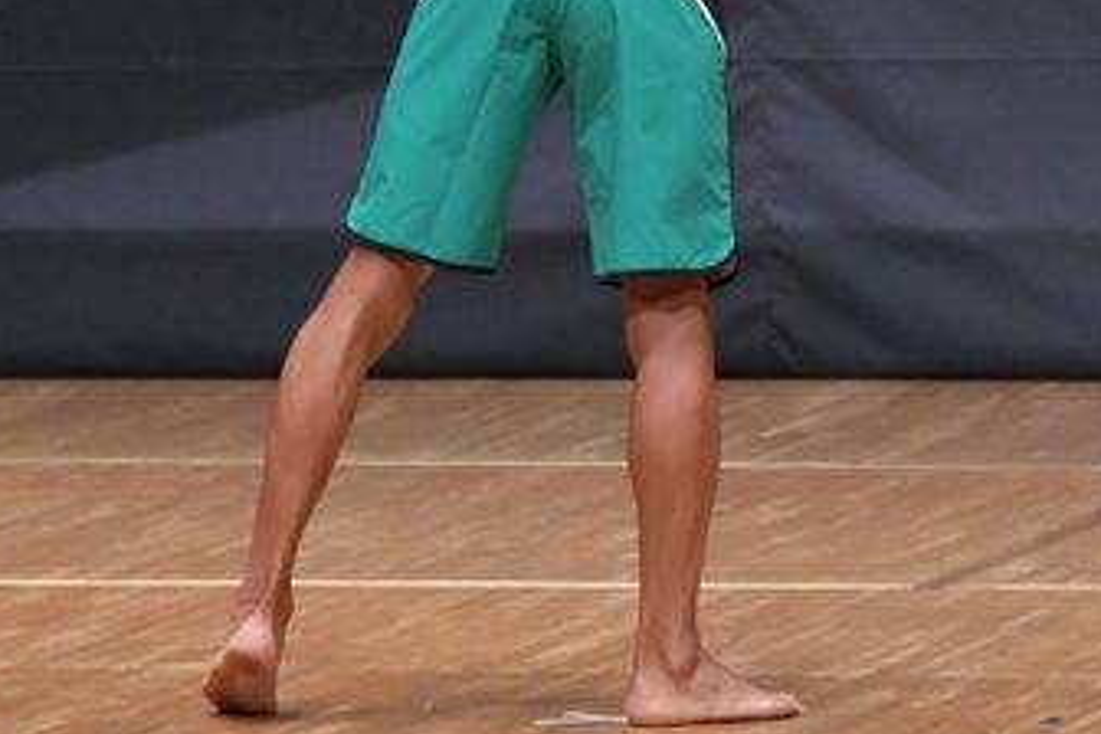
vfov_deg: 2.1
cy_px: 43
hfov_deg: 3.1
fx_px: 20092
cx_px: 342
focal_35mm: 657
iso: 6400
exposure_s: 1/400
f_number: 5.6
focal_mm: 190
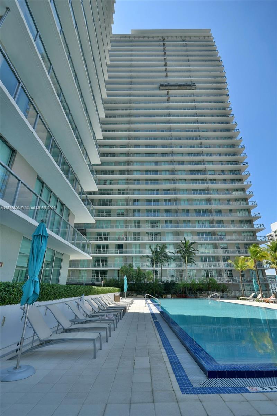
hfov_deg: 73.7
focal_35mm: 16
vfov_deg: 96.7
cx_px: 138
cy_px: 208
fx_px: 185
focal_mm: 11
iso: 100
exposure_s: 1/200
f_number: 7.1
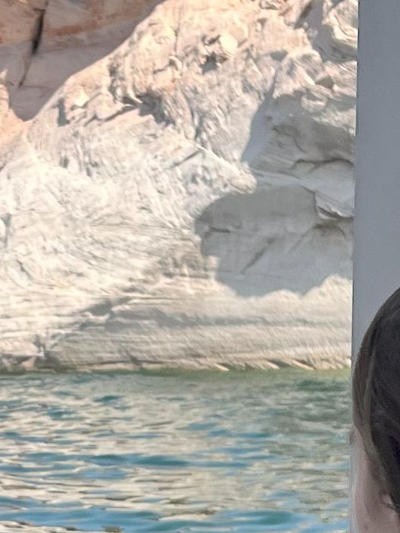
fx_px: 2296
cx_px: -6
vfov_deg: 13.0
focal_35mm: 149
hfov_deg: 9.9
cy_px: 576
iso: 50
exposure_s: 1/3257
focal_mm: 5.7
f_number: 1.5
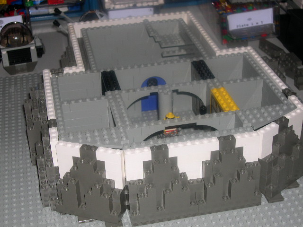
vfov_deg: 23.7
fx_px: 543
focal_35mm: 62
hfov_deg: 31.2
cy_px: 114
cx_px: 152
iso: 100
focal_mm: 13.2
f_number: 3.5
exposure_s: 1/60
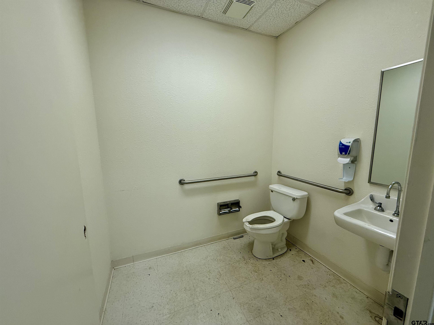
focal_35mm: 14
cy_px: 162
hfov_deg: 102.1
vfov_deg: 85.7
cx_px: 217
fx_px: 176
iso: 200
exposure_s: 1/120
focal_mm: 2.22
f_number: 2.2
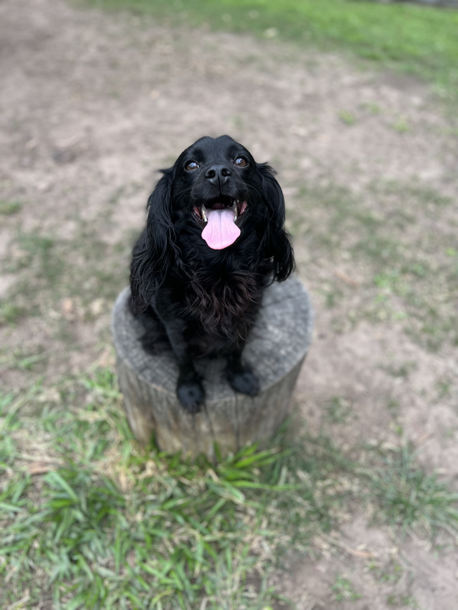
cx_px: 229
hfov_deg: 53.1
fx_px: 459
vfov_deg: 67.3
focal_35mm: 26
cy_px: 305
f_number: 1.5
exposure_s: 1/628
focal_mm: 5.7
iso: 50
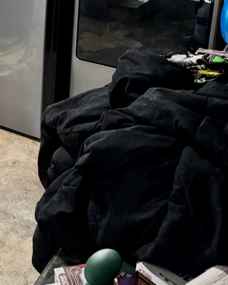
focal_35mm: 65
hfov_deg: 21.6
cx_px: -54
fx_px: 548
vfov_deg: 27.5
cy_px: 2
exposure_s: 1/40
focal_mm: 6.76
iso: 640
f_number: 1.78
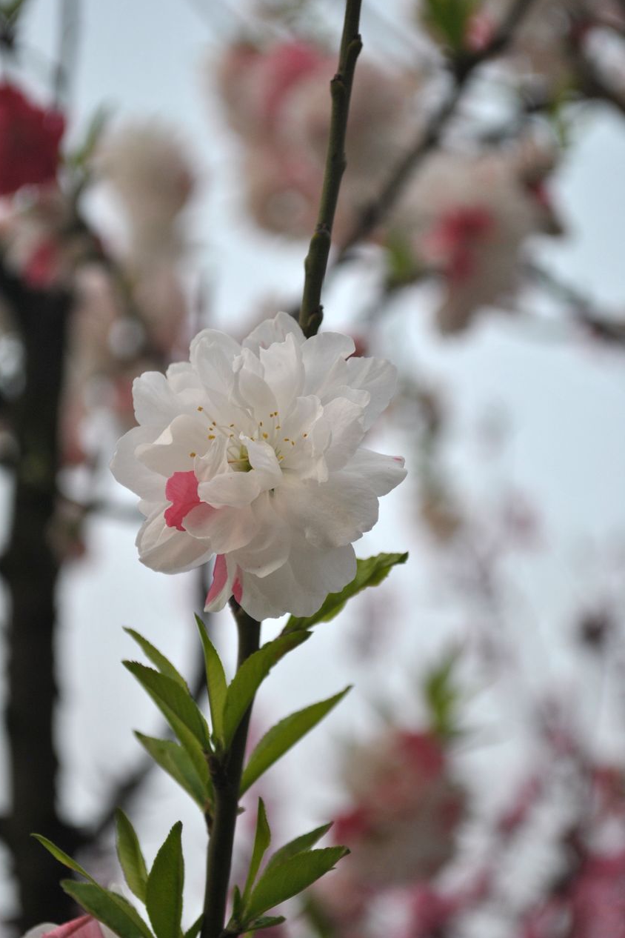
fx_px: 2174
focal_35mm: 84
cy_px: 465
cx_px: 308
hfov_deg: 16.4
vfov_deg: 24.3
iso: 200
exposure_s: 1/800
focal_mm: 55
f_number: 5.6
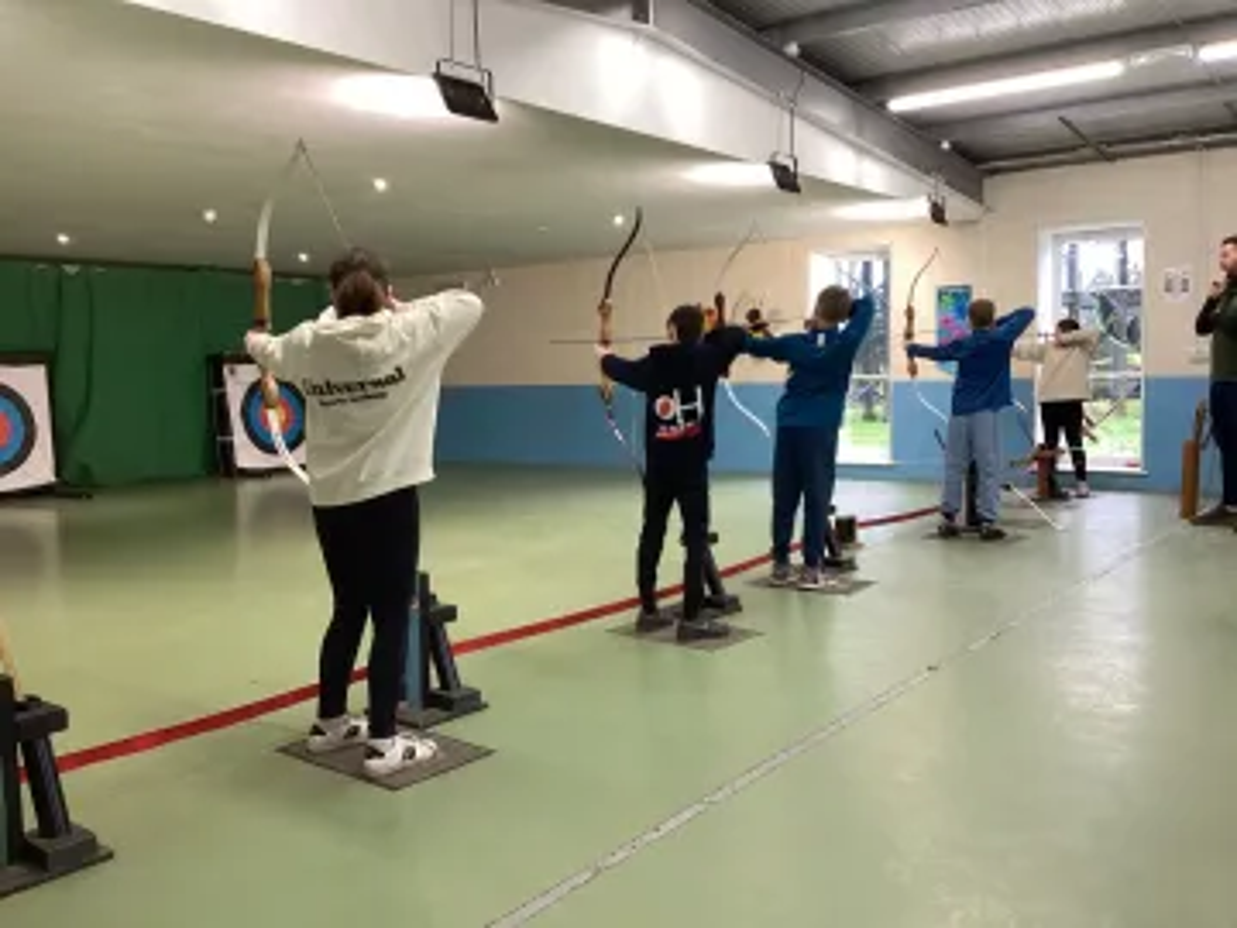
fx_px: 1108
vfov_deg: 45.4
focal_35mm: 31
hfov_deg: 58.4
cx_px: 618
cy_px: 464
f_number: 2.4
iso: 125
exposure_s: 1/50
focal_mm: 3.3
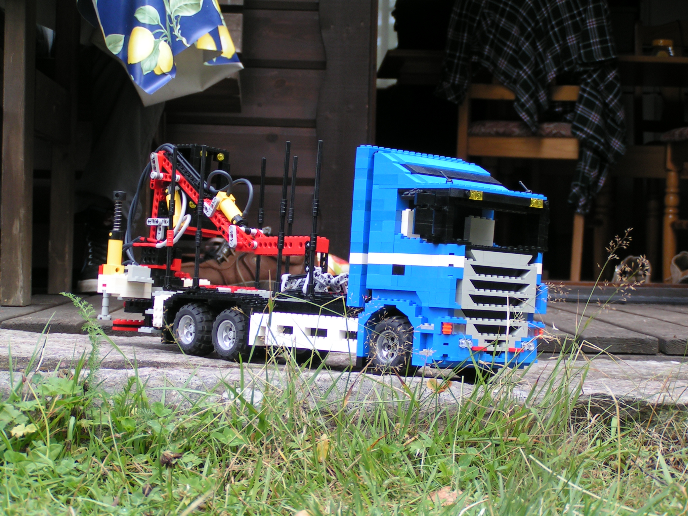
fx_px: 1709
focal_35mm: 86
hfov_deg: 22.8
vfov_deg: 17.2
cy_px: 258
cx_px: 344
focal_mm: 13.2
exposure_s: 1/100
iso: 50
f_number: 3.2
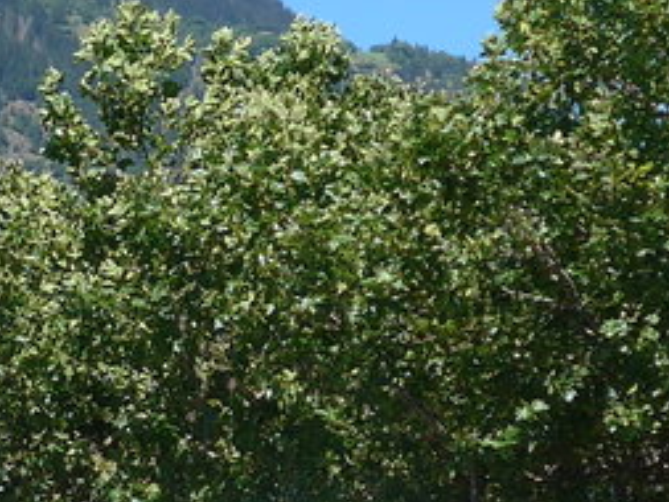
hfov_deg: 8.5
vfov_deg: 6.4
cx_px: -40
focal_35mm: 232
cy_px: 447
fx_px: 4486
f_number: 3.2
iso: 80
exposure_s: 1/800
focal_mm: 10.1
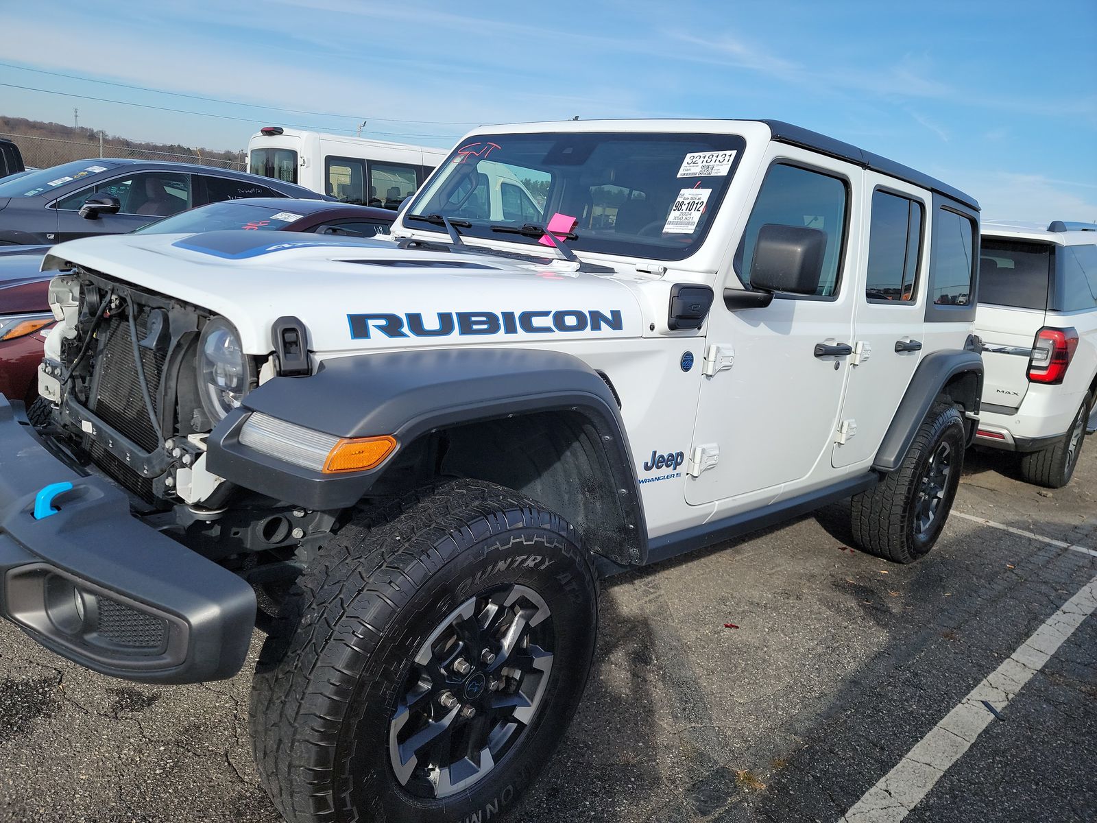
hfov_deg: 71.6
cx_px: 548
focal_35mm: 24
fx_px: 761
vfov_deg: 56.8
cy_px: 412
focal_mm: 6.7
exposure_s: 1/716
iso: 50
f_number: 1.8
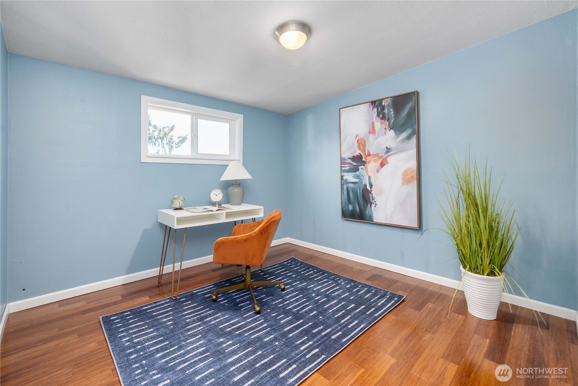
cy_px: 193
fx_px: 225
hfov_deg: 104.2
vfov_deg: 81.3
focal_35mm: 14
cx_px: 289
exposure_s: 1
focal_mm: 14
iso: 1000
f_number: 7.1
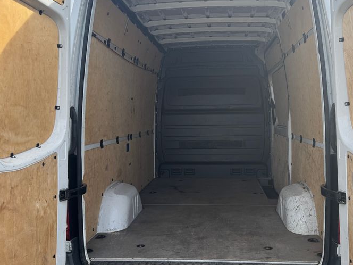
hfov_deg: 50.1
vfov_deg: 38.6
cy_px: 146
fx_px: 377
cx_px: 192
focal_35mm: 37
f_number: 1.78
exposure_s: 1/1395
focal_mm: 6.76
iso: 80
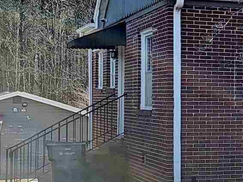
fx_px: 912
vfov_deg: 11.4
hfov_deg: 13.4
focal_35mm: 130
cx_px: 453
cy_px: 87
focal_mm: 6.7
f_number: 1.8
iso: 16
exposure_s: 1/909
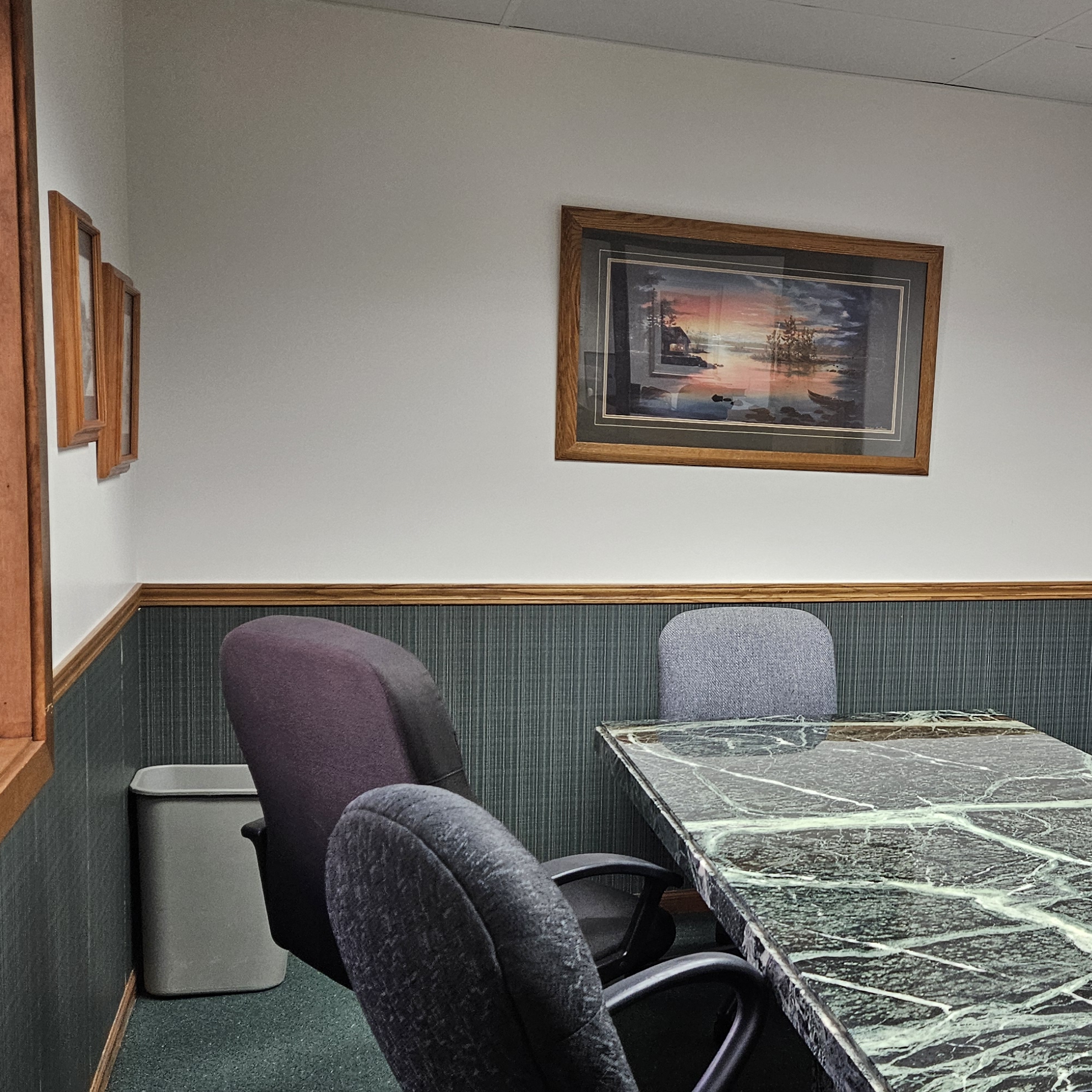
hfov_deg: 39.0
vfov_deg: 40.9
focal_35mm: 41
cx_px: 905
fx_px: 1463
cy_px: 577
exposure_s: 1/120
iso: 250
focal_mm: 5.4
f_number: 1.8
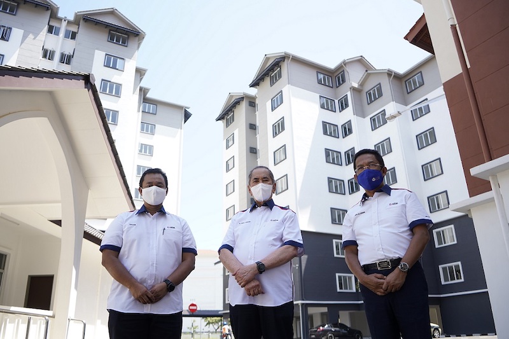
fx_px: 509
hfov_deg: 53.1
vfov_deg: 36.9
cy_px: 170
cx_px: 254
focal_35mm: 36
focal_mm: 36
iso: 100
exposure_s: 1/320
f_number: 4
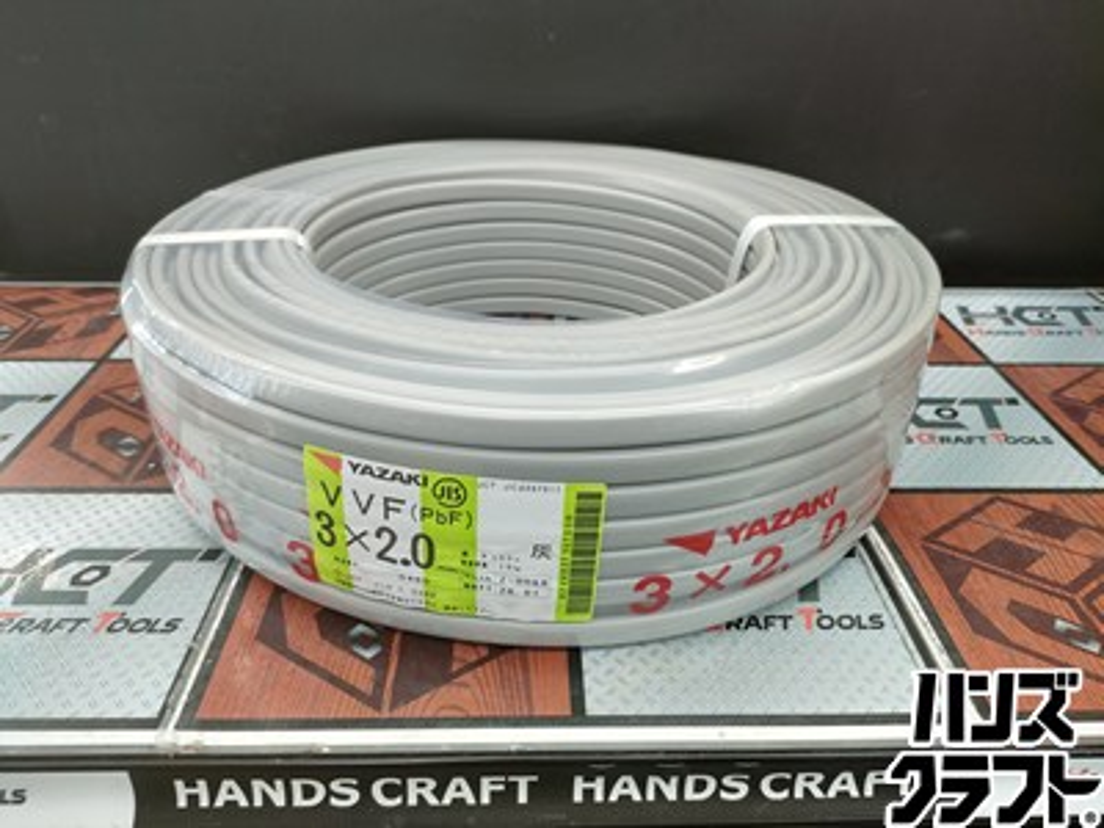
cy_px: 414
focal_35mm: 27
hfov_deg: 65.3
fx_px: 861
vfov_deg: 51.4
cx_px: 552
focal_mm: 4.73
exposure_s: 1/50
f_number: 1.7
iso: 231
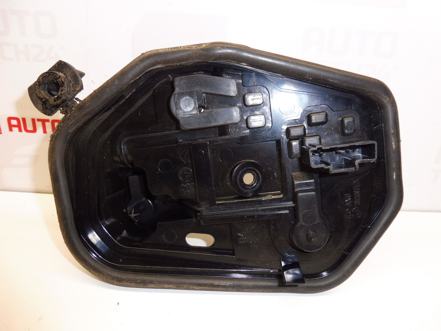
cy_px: 166
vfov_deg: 56.8
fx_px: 306
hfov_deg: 71.6
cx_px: 220
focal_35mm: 24
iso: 200
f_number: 3.5
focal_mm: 4.3
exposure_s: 1/60
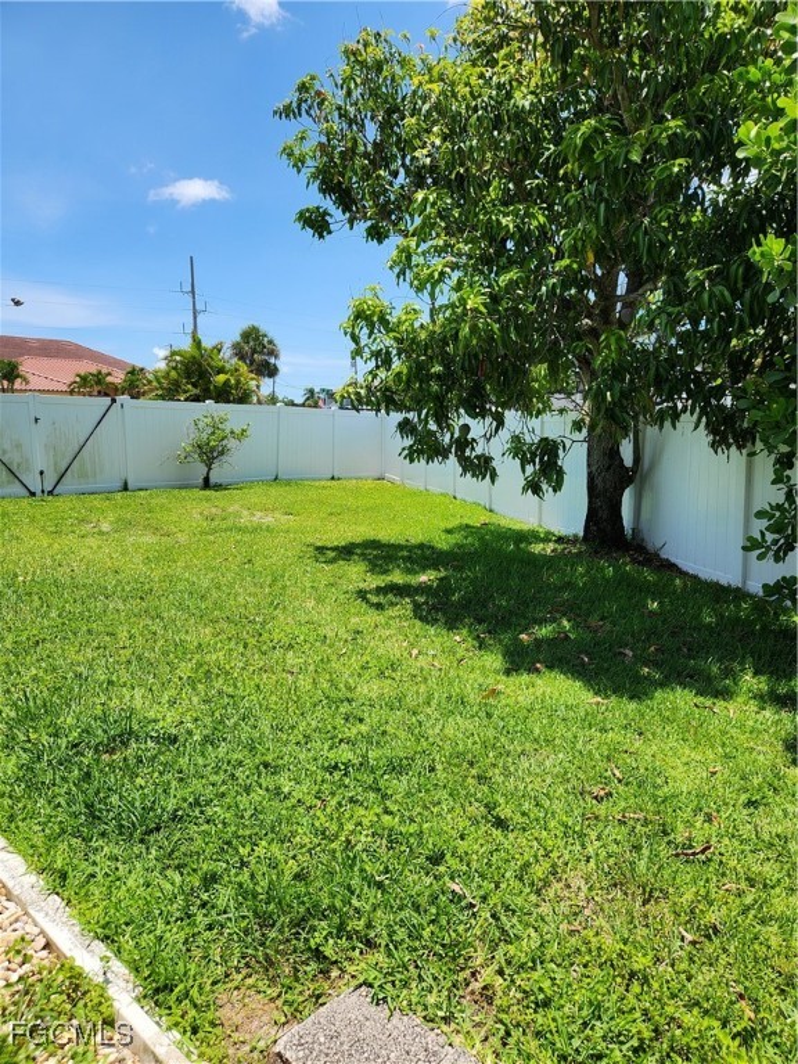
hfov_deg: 58.9
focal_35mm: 23
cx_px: 399
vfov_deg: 73.9
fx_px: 707
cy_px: 532
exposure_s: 1/1433
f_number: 1.8
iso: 20
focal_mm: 5.4
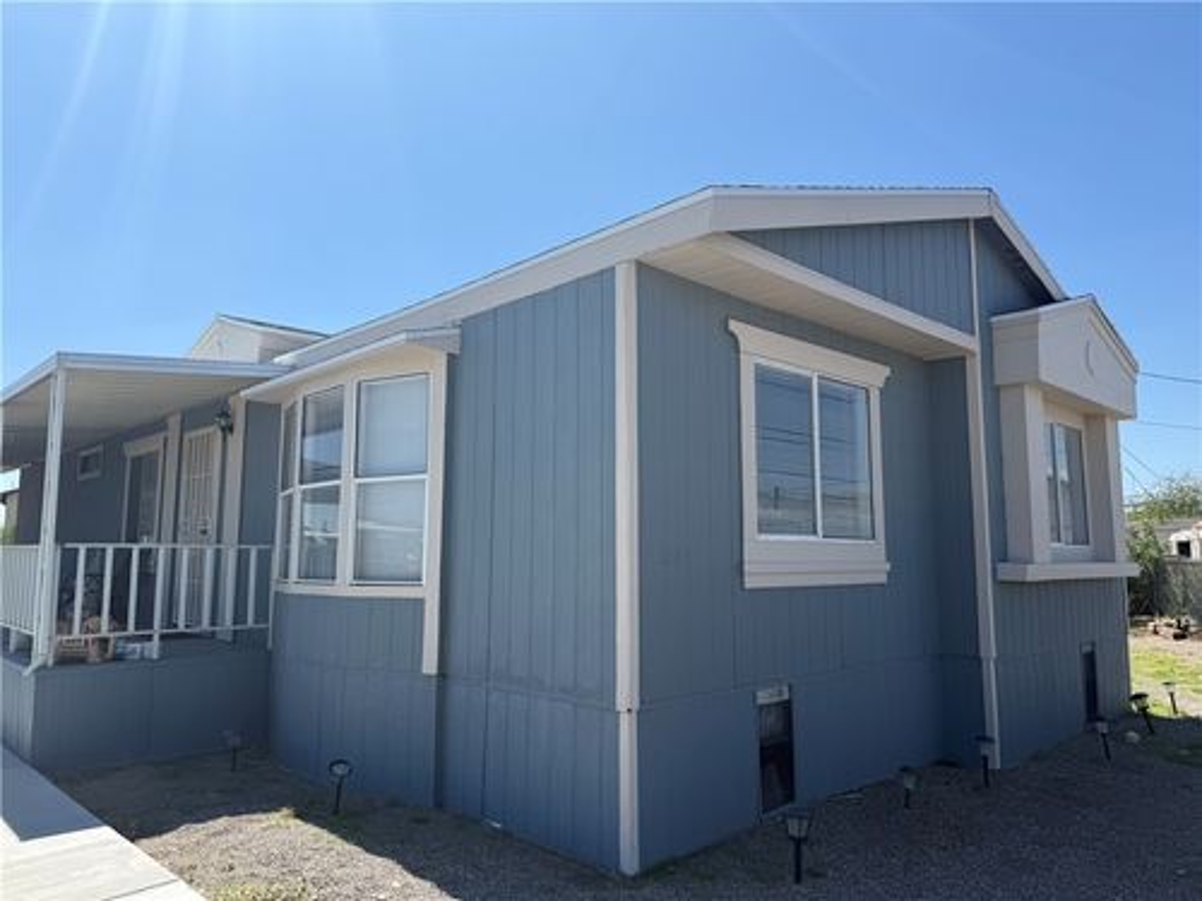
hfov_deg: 71.6
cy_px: 450
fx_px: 833
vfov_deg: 56.8
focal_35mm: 24
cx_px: 601
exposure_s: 1/4975
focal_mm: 6.76
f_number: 1.78
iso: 80
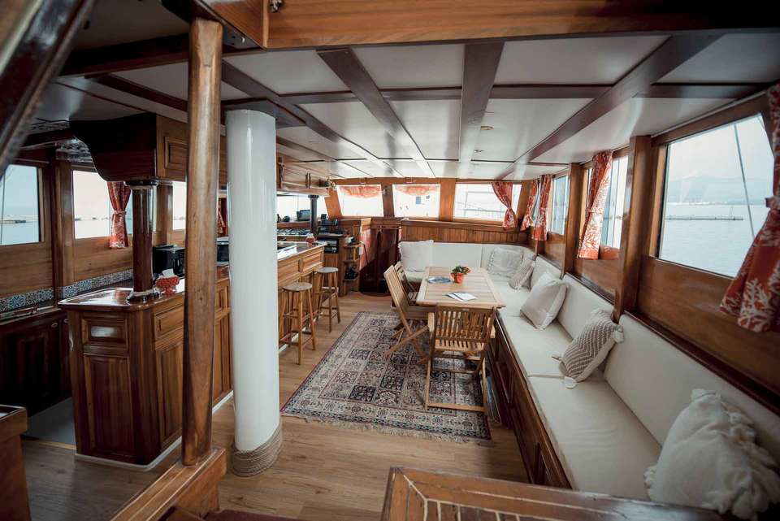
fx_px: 303
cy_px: 260
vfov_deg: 81.3
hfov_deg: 104.2
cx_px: 390
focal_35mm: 14
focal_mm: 14
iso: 500
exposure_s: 1/500
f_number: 2.8
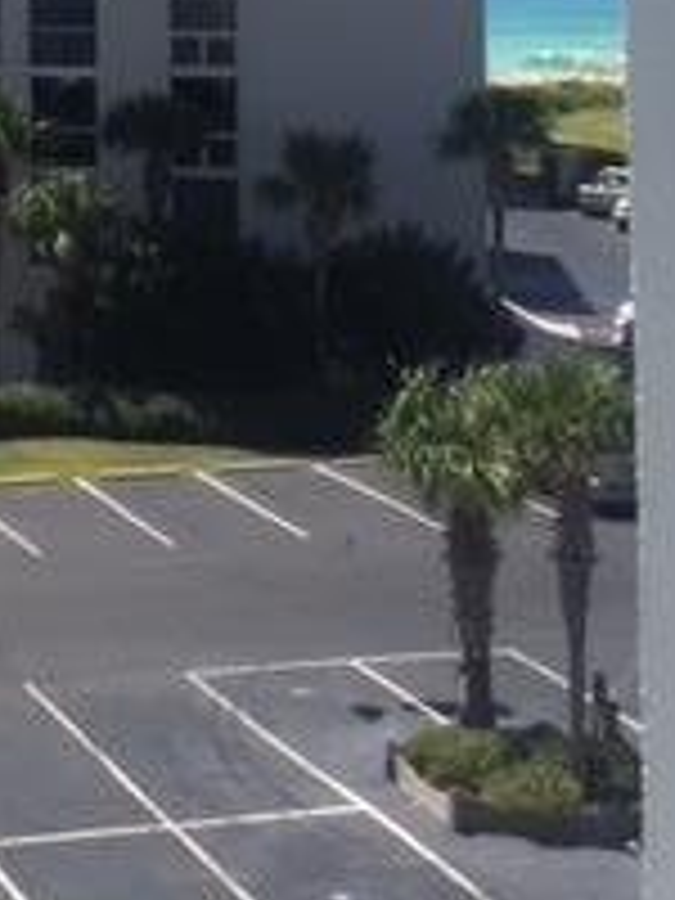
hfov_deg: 15.1
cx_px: -230
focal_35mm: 93
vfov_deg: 19.8
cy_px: -176
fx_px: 2418
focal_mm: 4.15
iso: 32
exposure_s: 1/2326
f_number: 2.2
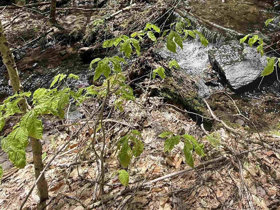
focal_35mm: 28
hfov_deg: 62.1
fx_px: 226
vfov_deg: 43.0
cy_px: 1
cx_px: 183
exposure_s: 1/306
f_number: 2.2
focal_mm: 2.22
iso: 50
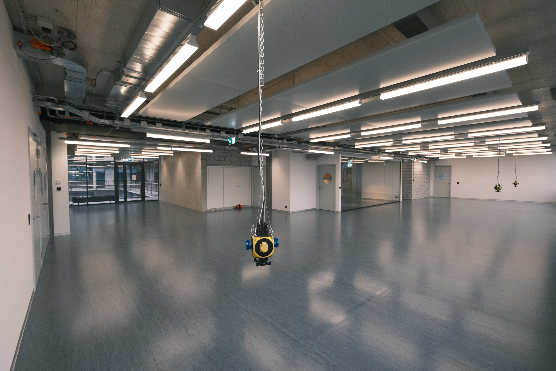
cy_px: 186
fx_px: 232
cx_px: 278
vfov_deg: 77.3
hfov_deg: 100.4
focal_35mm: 15
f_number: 5.6
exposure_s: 1/200
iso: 1600
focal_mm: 10
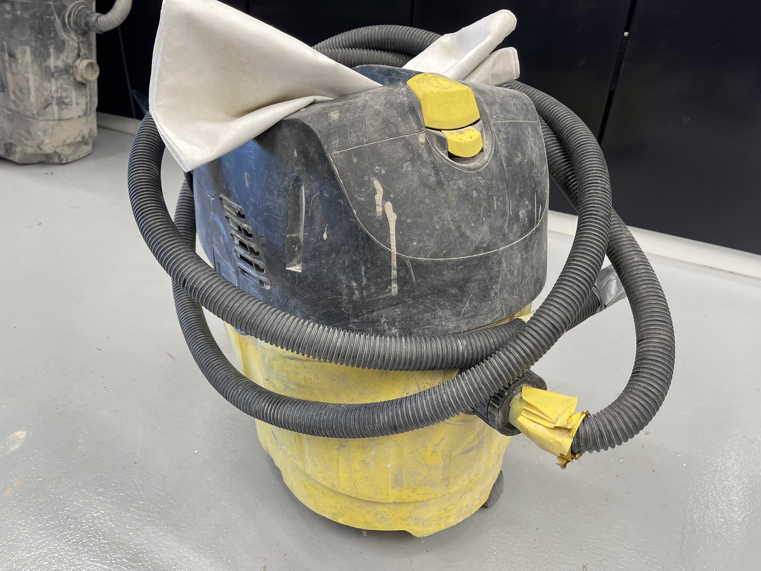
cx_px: 380
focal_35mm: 25
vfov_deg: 54.9
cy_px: 286
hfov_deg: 69.4
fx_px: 550
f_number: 1.6
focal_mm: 5.1
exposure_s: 1/100
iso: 100
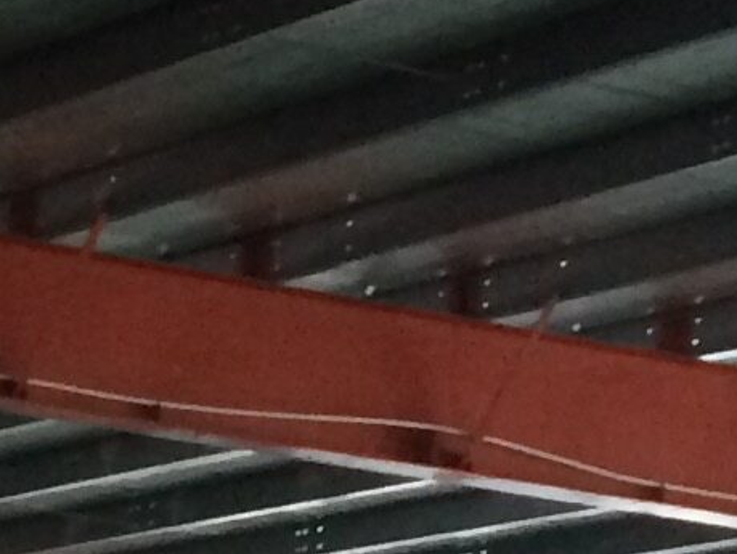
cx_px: -925
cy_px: 1338
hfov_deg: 8.8
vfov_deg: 6.8
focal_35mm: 206
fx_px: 4389
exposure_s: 1/33
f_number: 2.2
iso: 250
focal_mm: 4.15
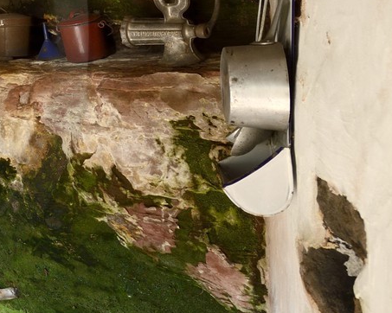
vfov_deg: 23.6
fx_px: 731
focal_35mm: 63
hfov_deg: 21.9
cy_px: 36
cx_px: -268
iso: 800
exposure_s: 1/30
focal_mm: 19
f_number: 7.1
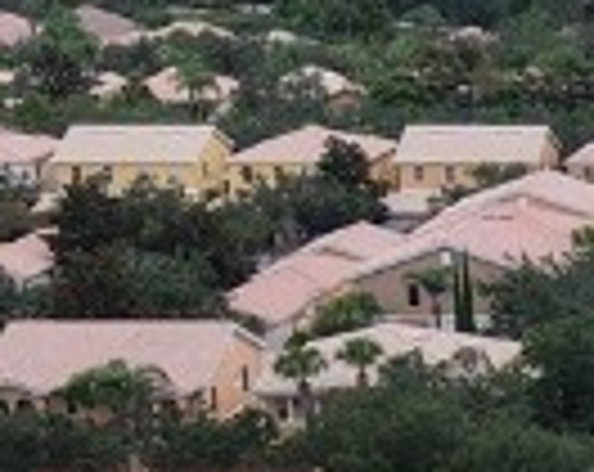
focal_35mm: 182
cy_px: 760
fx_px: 3192
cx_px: 1188
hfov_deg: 9.9
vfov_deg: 8.2
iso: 230
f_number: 1.8
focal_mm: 8.67
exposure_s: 1/4000
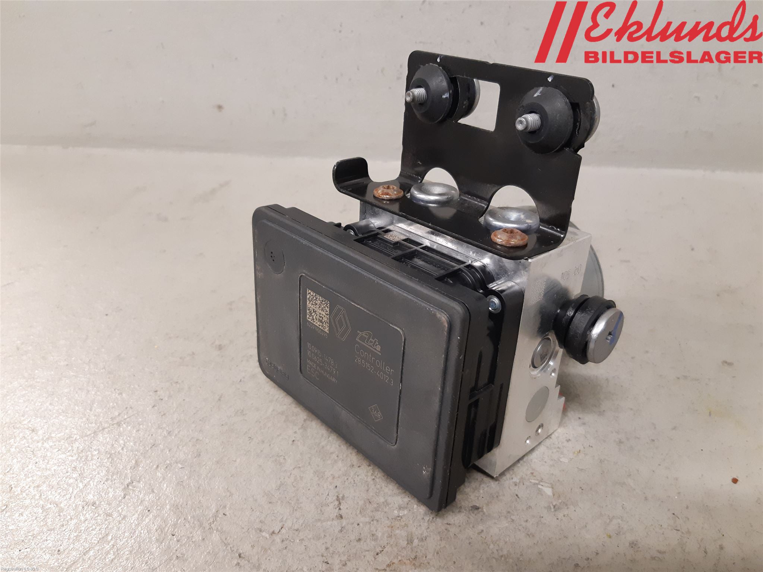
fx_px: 573
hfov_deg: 67.3
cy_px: 286
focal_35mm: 26
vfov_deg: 53.1
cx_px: 382
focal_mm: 3.93
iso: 250
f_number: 1.7
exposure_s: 1/50
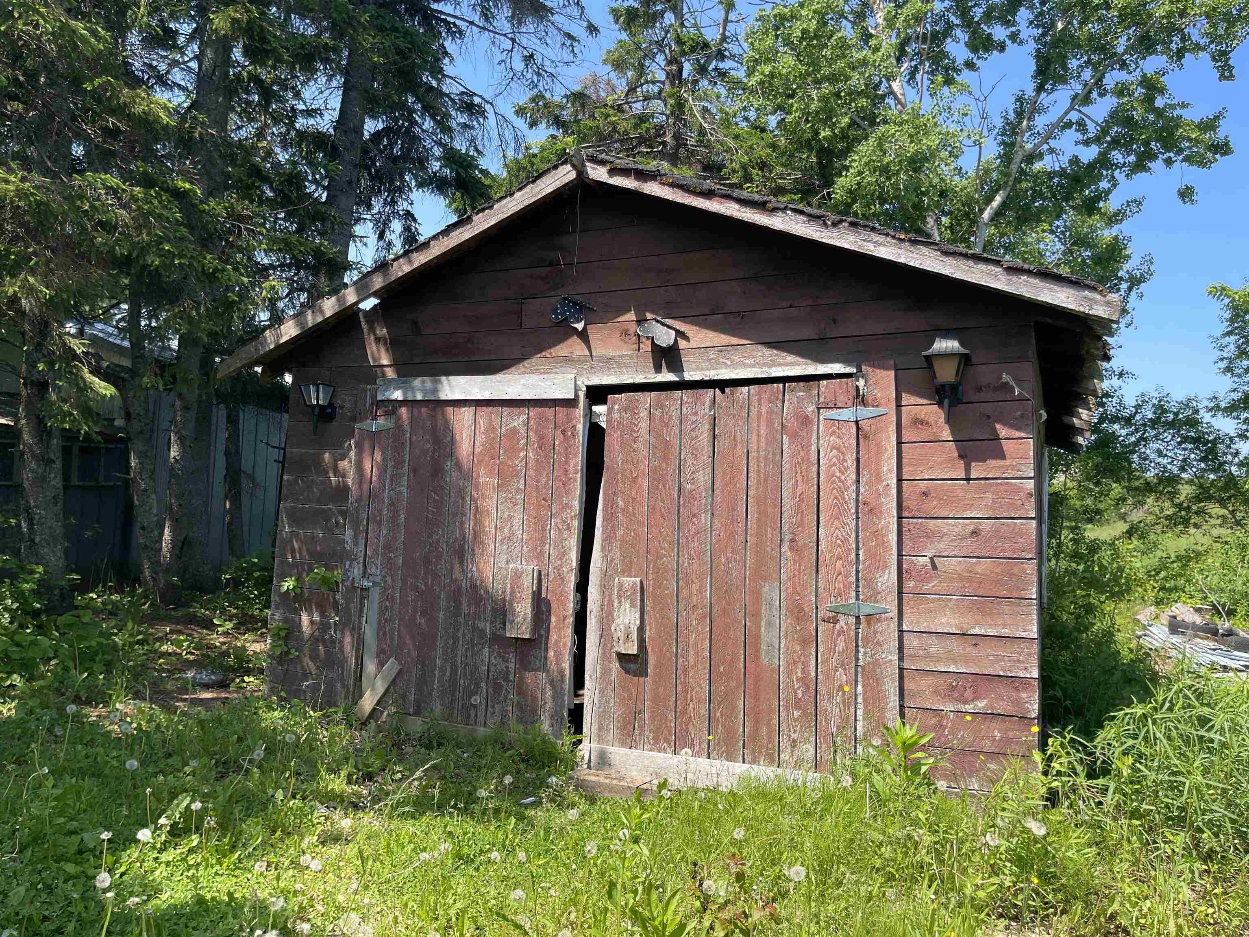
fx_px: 902
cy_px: 468
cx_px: 624
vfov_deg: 54.9
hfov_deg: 69.4
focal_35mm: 25
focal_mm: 5.1
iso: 32
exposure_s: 1/1252
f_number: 1.6
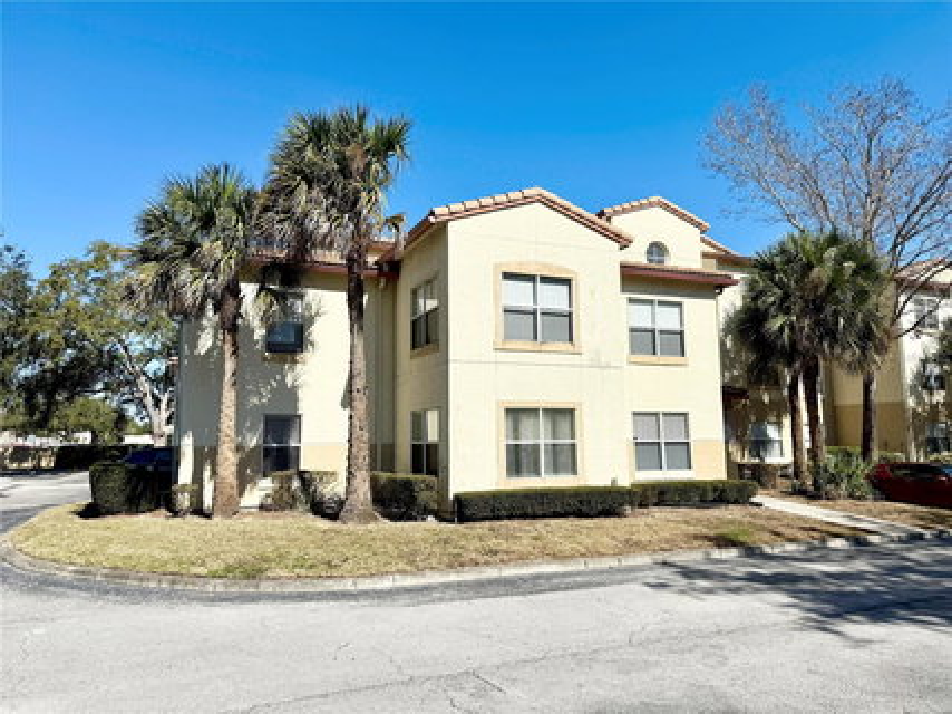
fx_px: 660
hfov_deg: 71.6
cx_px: 476
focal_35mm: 24
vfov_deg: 56.8
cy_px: 357
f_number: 1.78
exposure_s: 1/9091
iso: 80
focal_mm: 6.76
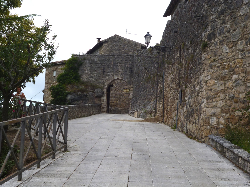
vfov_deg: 23.3
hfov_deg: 30.7
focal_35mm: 63
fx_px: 455
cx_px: 125
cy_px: 94
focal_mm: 11.2
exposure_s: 1/320
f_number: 4.7
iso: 100
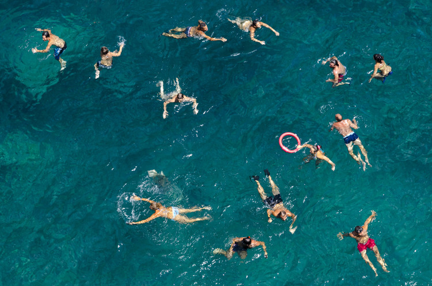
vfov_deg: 14.0
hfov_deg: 21.0
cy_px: 143
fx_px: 1168
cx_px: 216
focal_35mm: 98
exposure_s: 1/60
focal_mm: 65
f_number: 11
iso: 400
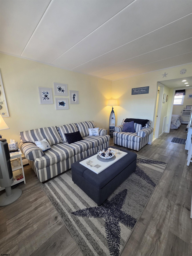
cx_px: 96
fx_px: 96
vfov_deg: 106.2
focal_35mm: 13
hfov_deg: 89.9
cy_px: 128
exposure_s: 1/120
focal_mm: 2.2
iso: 200
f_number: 1.9
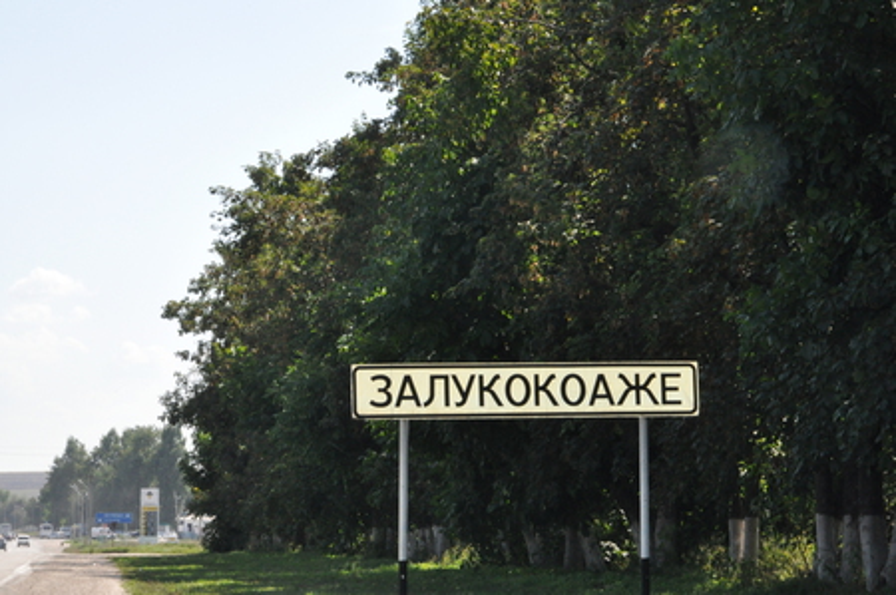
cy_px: 298
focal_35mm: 112
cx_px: 448
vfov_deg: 12.2
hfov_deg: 18.2
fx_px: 2797
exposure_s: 1/200
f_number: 22
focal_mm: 75
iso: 1250
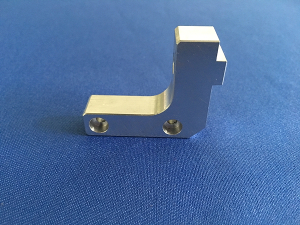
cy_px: 112
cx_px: 150
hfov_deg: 61.7
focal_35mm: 29
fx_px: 251
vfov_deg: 48.2
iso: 160
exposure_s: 1/8
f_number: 2.2
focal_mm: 4.15
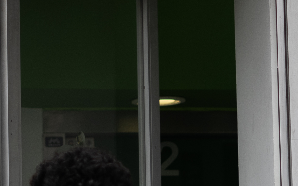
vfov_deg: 4.9
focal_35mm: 266
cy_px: 109
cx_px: 371
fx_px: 2160
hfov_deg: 7.8
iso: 100
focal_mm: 50
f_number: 1.8
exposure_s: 1/2000
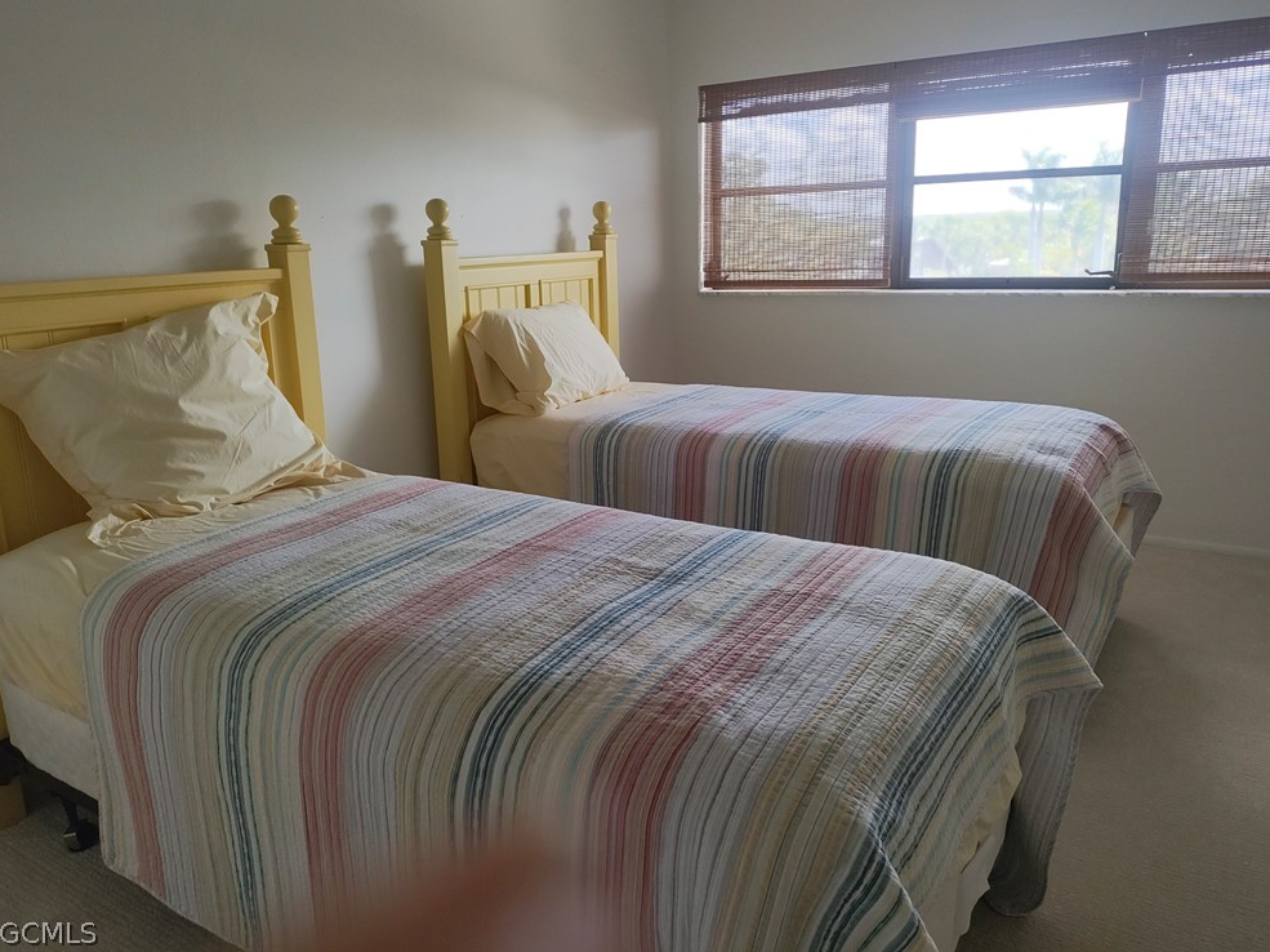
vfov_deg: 53.0
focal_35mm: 26
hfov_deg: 67.3
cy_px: 459
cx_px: 636
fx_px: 954
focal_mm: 4.71
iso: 330
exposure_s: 1/60
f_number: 1.7
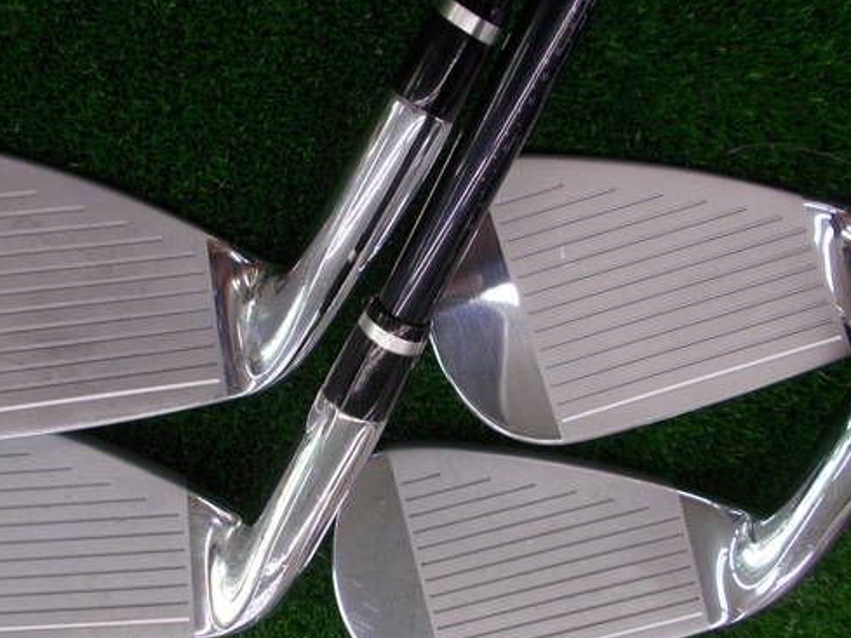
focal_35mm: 34
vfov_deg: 41.8
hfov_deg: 53.9
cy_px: 342
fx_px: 836
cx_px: 385
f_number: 3.2
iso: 80
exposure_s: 1/30
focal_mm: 4.6
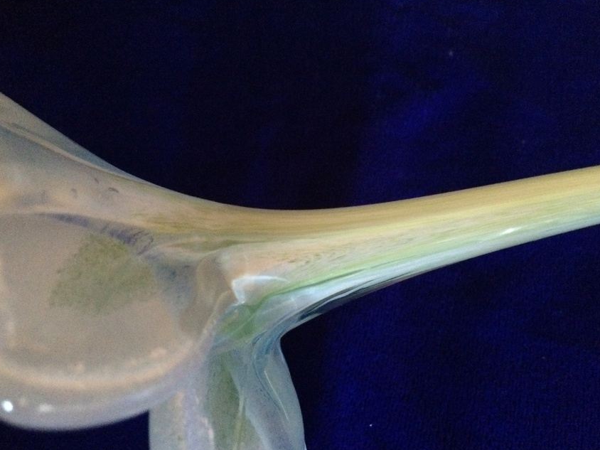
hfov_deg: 56.8
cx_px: 297
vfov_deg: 44.2
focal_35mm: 32
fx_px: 555
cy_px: 231
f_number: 2.2
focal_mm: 4.12
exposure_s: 1/15
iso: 640
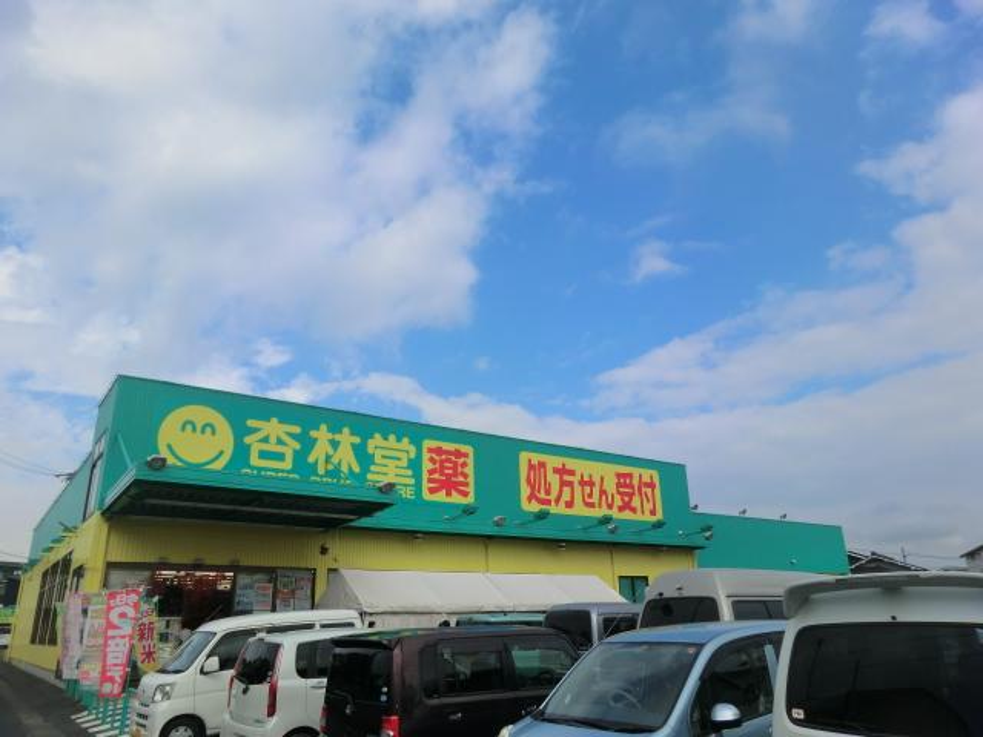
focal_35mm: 24
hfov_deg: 71.6
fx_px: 682
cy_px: 368
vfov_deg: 56.8
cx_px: 492
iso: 80
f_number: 7.5
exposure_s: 1/320
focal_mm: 4.3
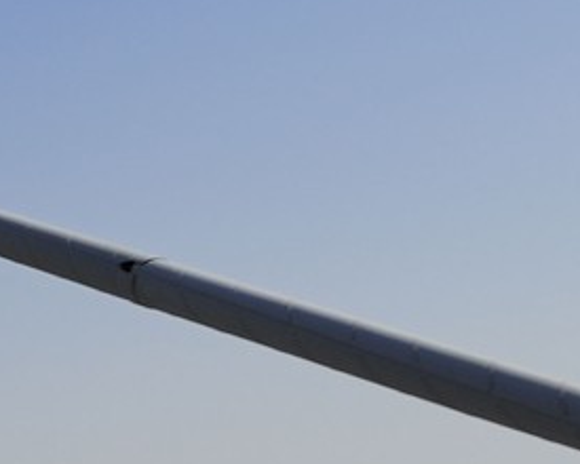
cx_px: -998
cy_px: 44
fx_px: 2438
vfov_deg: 10.8
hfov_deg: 10.7
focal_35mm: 142
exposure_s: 1/800
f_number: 11
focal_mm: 26
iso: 400
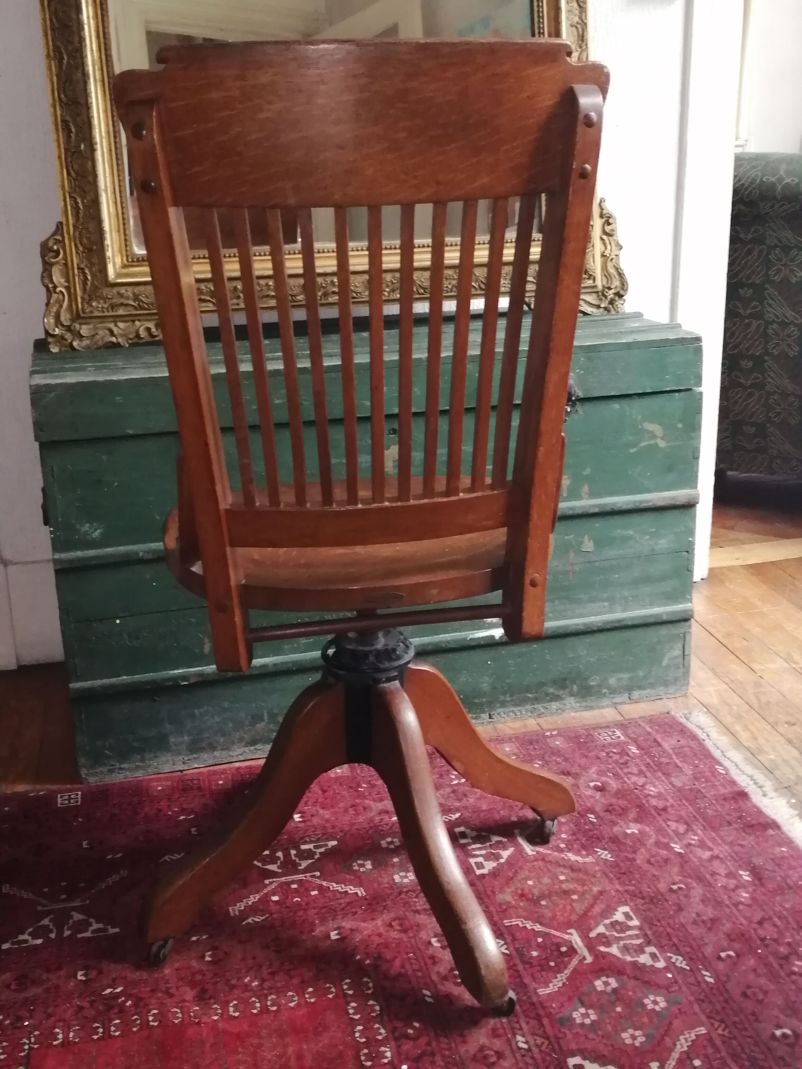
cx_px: 401
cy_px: 534
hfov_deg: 36.8
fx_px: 1205
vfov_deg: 47.9
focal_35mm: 39
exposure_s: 1/33.3
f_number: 1.8
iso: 320
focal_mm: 3.62
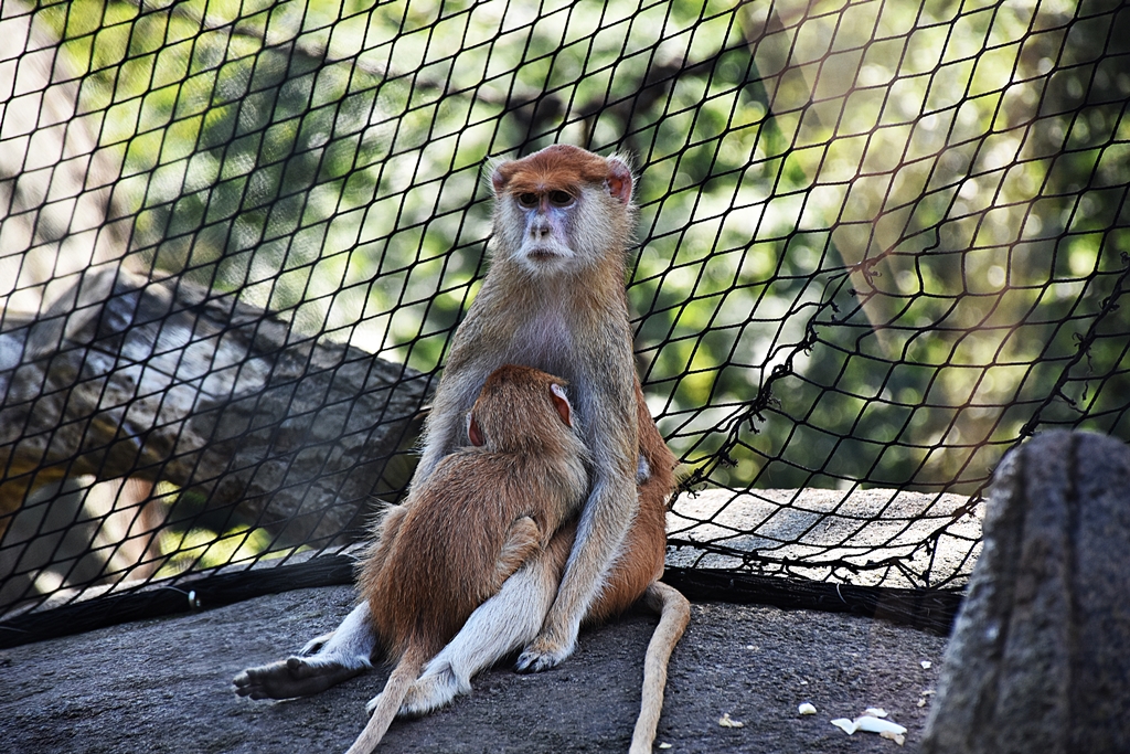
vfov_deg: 6.5
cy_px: 377
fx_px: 6592
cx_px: 565
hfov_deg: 9.8
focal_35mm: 210
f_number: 5.6
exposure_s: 1/250
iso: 500
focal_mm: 140
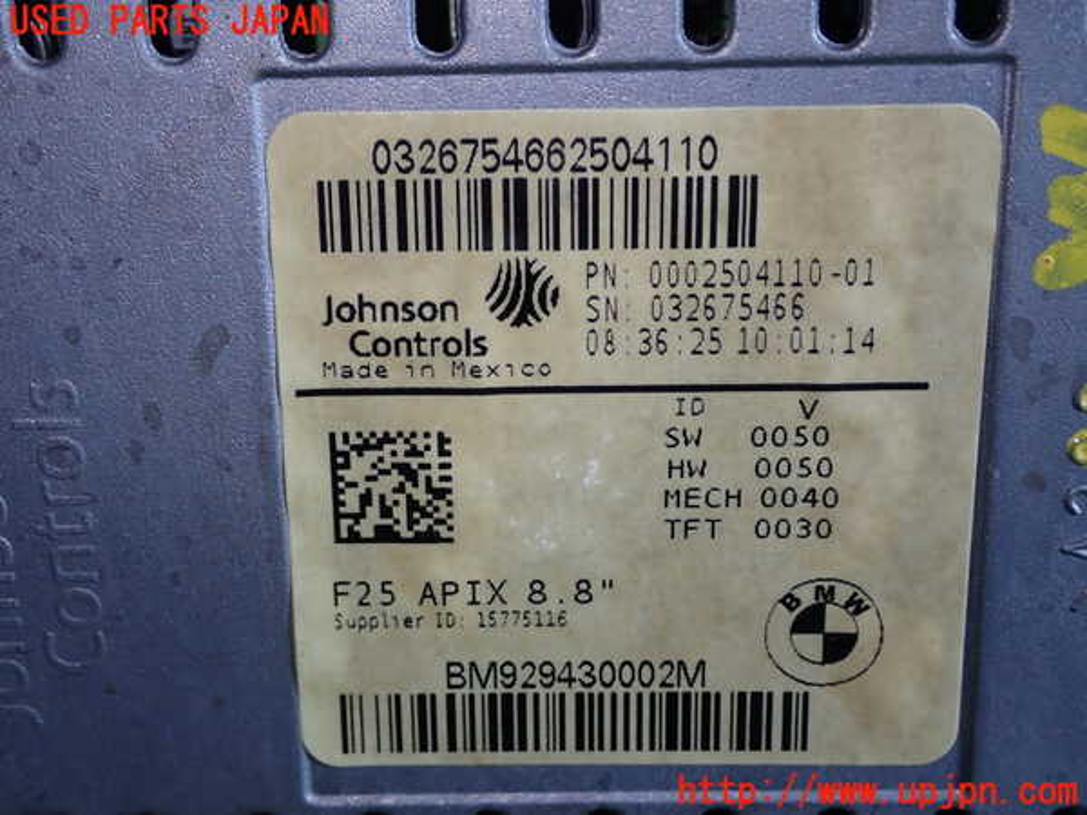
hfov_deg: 38.2
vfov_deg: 29.1
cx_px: 544
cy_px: 408
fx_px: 1570
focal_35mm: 50
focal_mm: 9.01
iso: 200
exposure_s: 1/100
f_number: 3.2
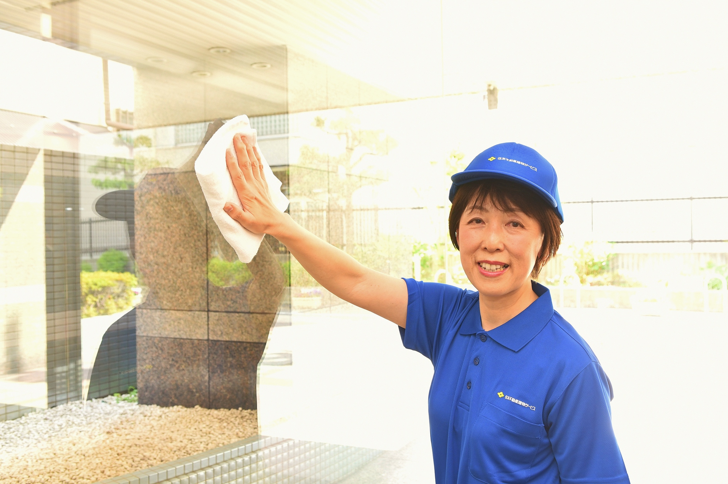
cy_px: 242
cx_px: 364
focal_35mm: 34
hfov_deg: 55.8
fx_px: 687
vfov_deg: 38.8
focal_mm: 23
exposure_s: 1/50
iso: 800
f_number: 4.5
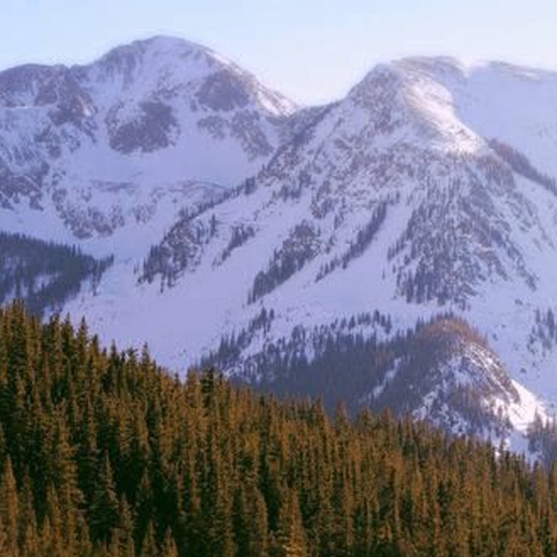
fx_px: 2858
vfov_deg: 11.1
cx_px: 496
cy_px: 367
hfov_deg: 11.1
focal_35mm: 157
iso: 200
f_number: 8
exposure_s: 1/250
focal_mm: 58
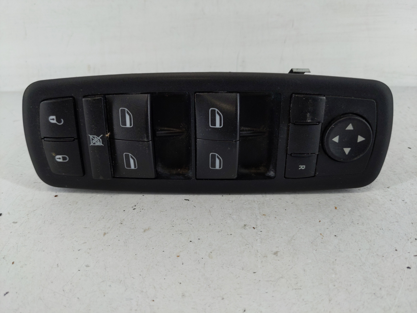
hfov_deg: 69.4
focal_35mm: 25
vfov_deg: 54.9
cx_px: 208
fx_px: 301
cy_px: 156
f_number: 1.73
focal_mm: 4.38
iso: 55
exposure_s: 1/109
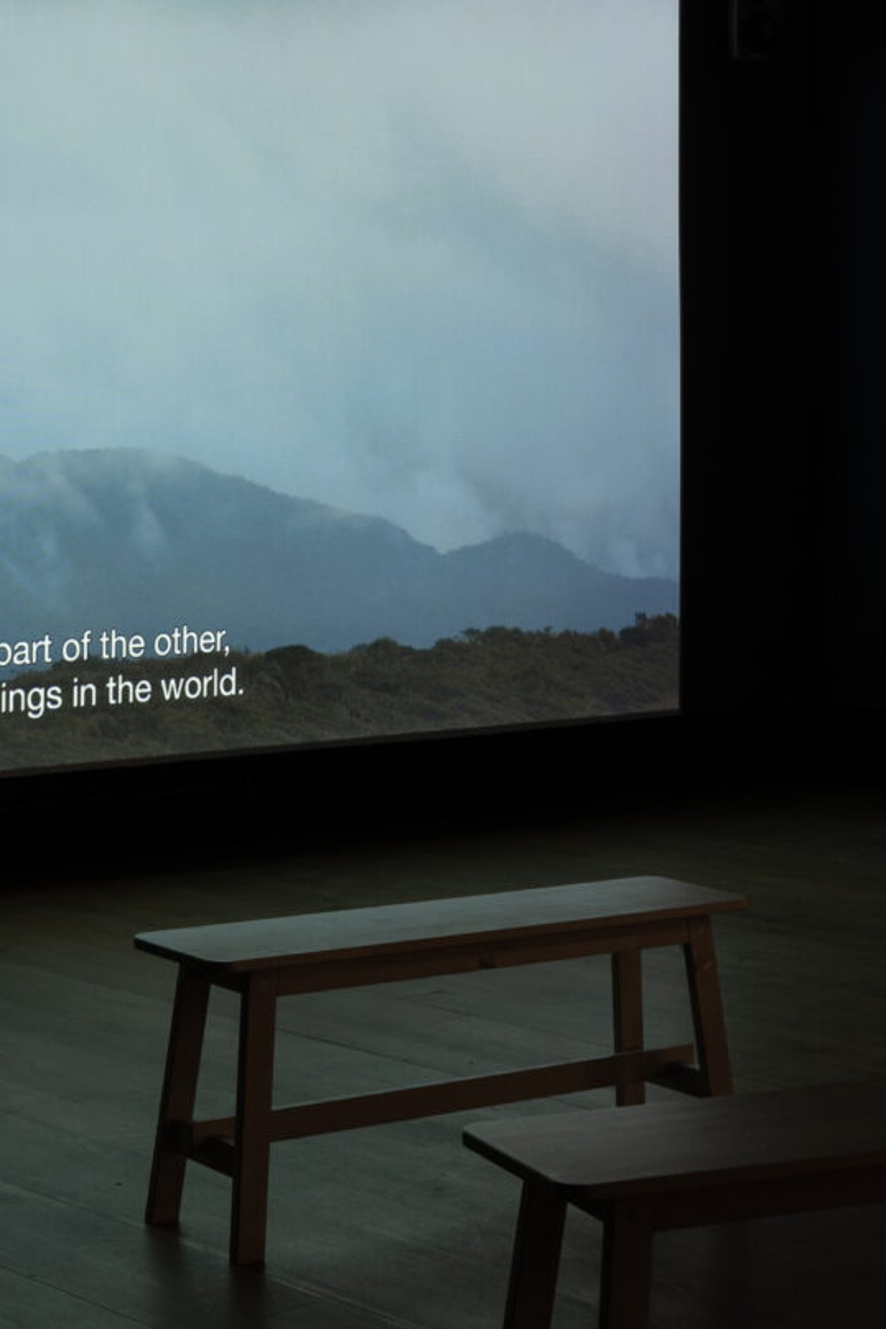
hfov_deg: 18.7
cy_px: 427
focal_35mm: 73
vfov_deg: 27.5
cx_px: 517
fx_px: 2695
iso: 100
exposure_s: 1
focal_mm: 23
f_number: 9
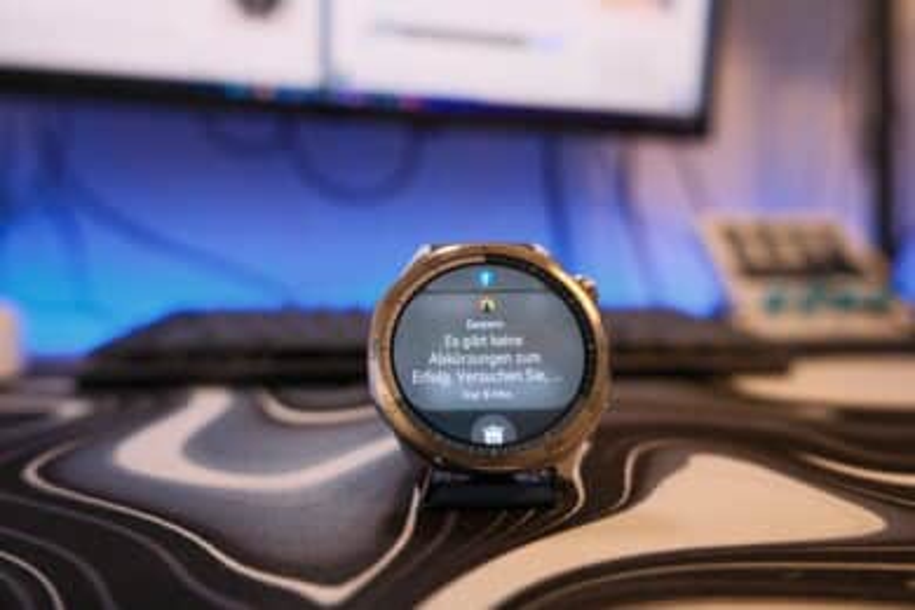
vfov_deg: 53.1
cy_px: 305
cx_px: 458
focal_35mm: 24
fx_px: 610
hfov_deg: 73.7
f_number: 2.8
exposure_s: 1/100
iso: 640
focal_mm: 16
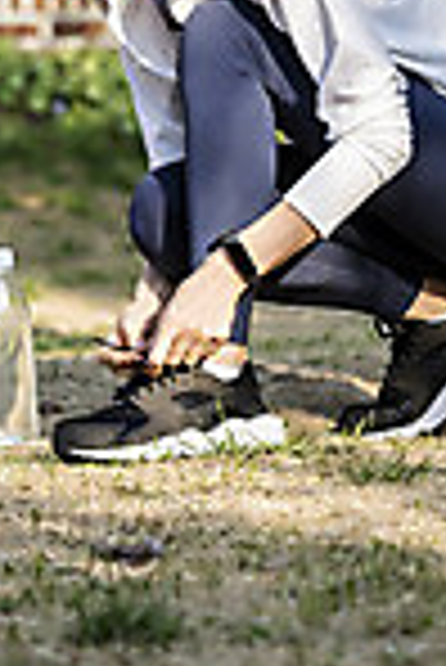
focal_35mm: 276
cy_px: -176
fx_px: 5117
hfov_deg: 5.0
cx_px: 169
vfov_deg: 7.4
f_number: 4
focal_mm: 102
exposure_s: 1/1000
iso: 160
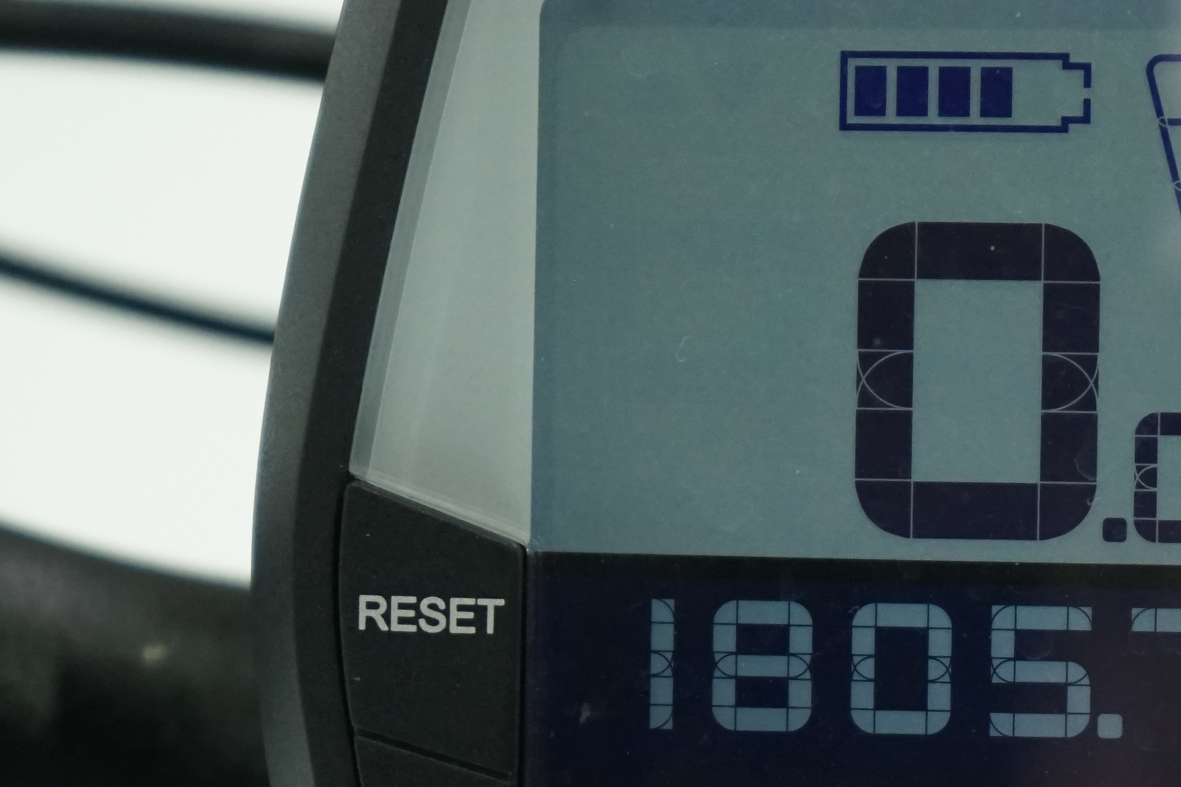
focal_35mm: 187
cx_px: 1014
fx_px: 6134
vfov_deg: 7.3
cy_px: 590
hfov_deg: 10.9
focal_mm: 70
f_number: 5.6
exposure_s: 1/200
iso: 2000
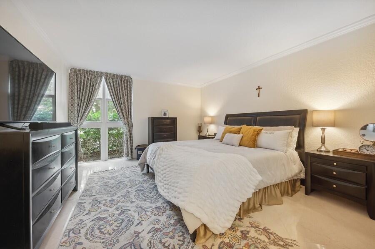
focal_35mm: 13
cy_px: 124
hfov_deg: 108.4
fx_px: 135
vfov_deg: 85.3
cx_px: 188
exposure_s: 1/4
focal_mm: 13
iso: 100
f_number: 8
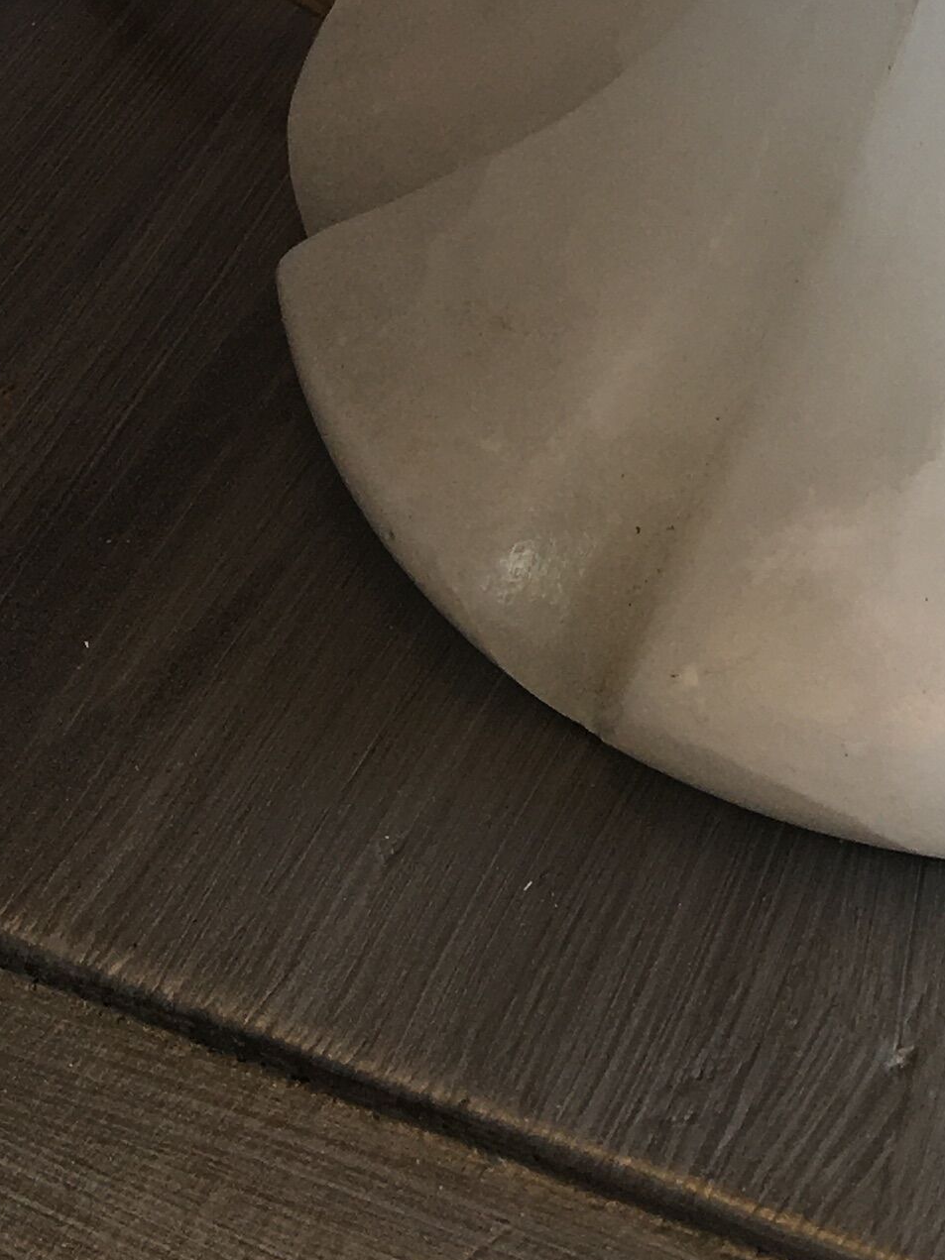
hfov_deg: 15.6
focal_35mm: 92
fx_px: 3349
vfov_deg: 20.0
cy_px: -256
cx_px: 1039
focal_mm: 4.15
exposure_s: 1/50
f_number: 2.2
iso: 25
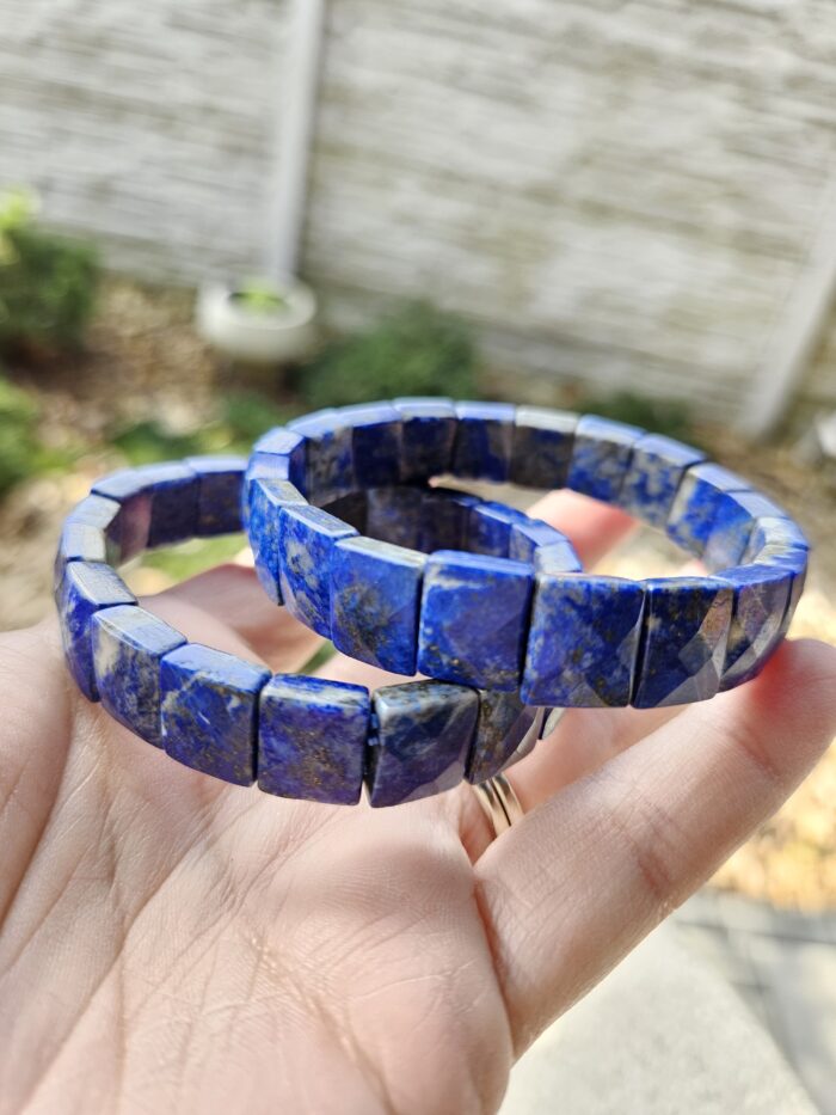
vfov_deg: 73.9
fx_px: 740
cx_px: 418
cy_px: 558
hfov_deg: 58.9
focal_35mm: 23
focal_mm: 5.4
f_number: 1.8
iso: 64
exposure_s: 1/180
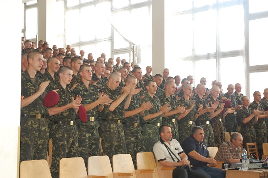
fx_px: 446
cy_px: 89
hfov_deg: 33.4
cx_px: 134
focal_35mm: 60
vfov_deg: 22.5
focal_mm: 40
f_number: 4.5
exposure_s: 1/60
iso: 450
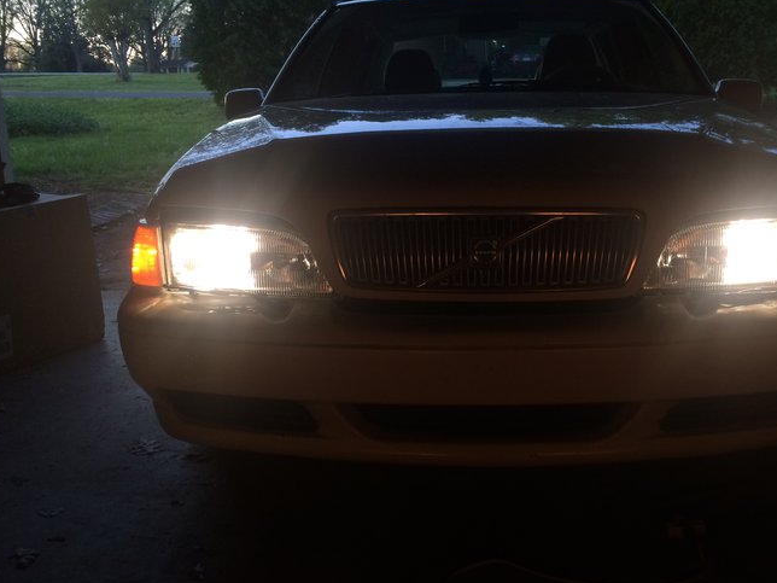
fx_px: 808
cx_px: 467
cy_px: 331
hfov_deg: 51.0
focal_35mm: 36
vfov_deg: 39.6
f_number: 2.2
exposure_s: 1/30
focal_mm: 4.15
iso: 40
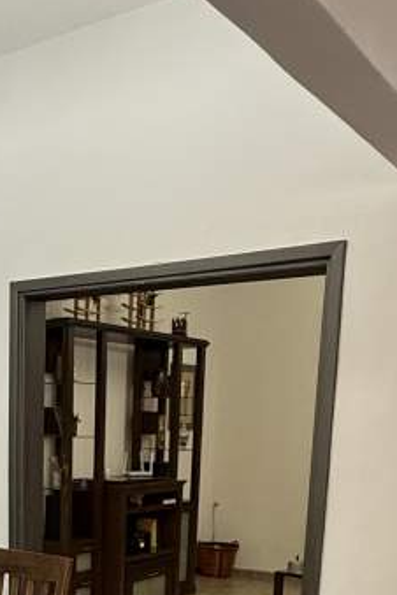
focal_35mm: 52
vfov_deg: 34.8
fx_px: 860
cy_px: 590
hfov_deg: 25.2
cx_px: 41
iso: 250
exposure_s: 1/50
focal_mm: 2.22
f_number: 2.2
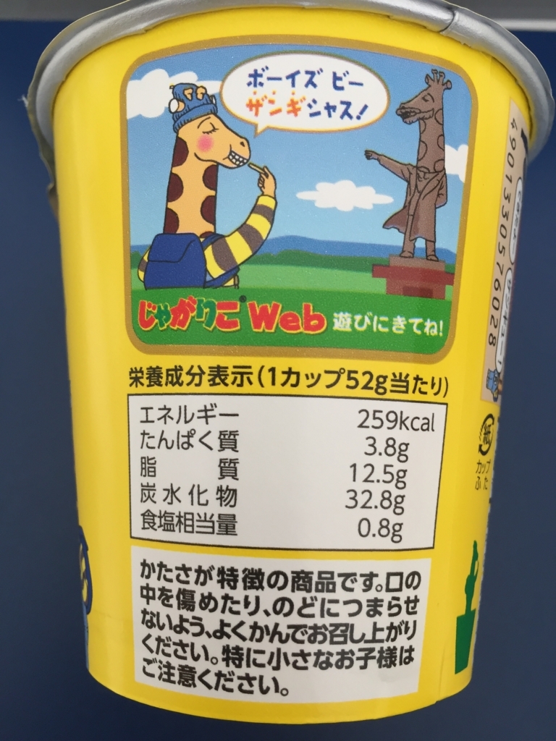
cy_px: 370
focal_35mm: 29
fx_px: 621
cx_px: 278
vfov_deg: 61.7
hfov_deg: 48.2
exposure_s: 1/40
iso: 32
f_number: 2.2
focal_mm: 4.15
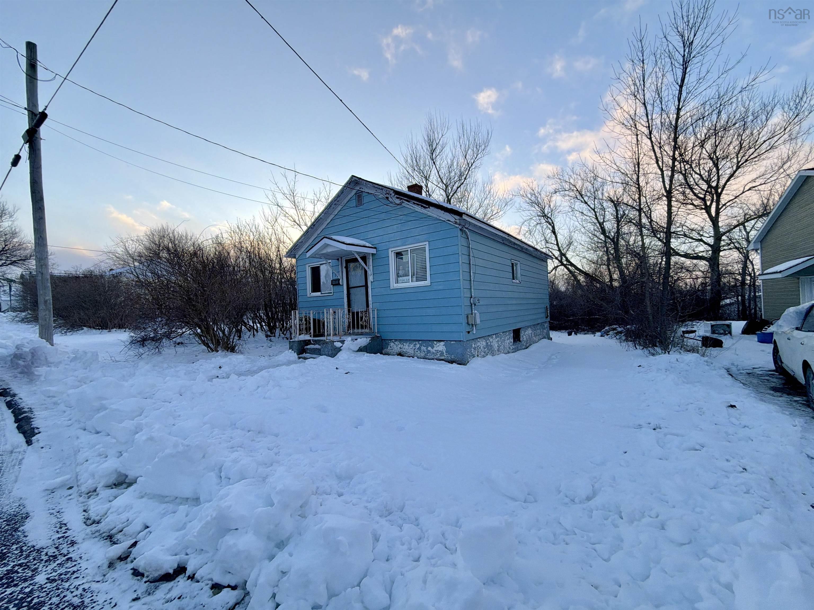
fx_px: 329
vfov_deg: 85.7
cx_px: 407
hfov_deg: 102.1
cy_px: 305
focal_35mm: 14
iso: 50
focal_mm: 2.22
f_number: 2.2
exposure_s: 1/502
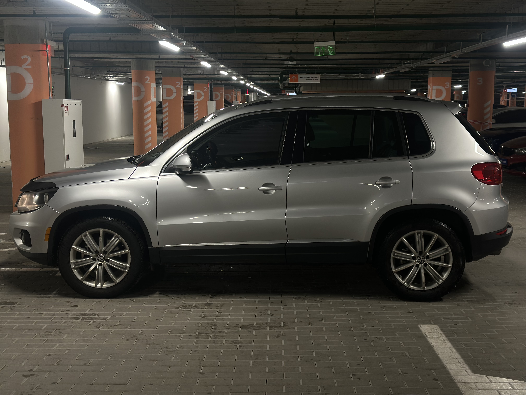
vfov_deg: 30.3
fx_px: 729
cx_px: 263
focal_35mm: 48
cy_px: 198
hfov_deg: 39.7
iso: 125
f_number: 1.78
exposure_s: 1/50
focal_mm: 6.86
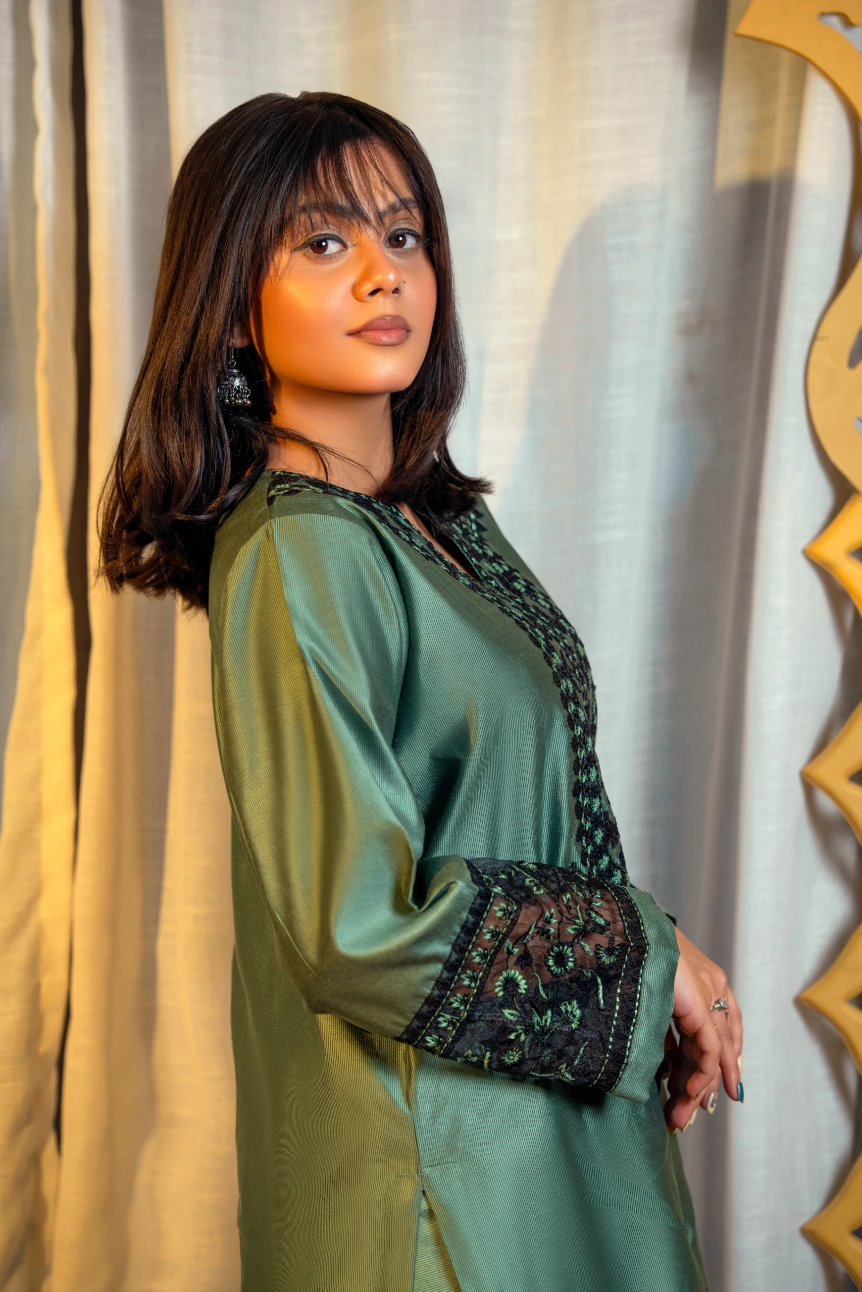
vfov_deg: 20.2
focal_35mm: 101
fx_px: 3627
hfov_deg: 13.6
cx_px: 431
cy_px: 646
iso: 500
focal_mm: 101
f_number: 4
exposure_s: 1/160
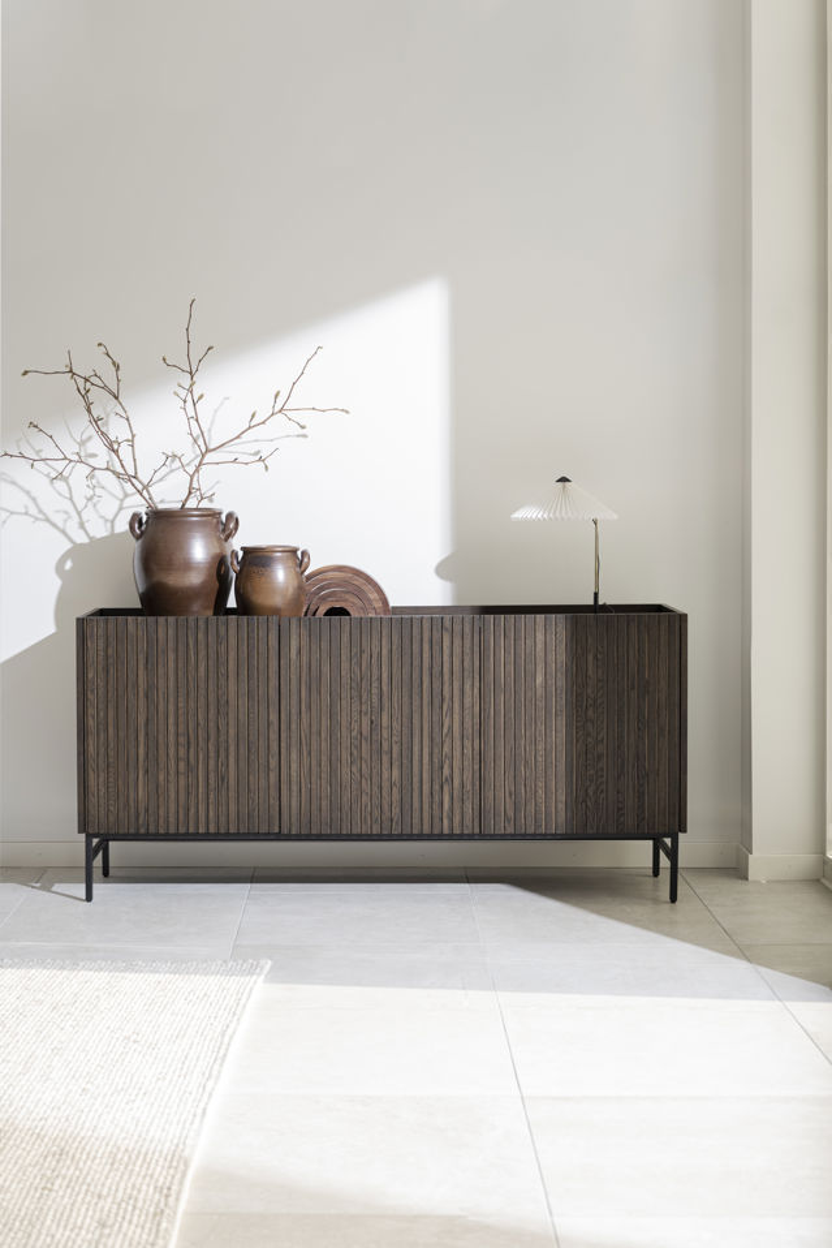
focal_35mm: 54
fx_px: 1871
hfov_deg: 25.1
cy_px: 624
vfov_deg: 36.9
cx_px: 416
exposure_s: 1/250
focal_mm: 54
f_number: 4
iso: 125
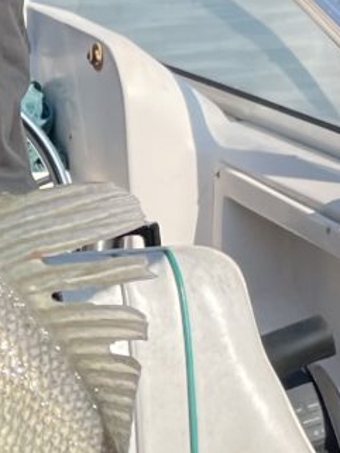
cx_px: -220
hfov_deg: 8.7
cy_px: 217
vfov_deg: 11.9
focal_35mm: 166
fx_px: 2173
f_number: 1.6
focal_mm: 4.2
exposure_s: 1/4132
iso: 32
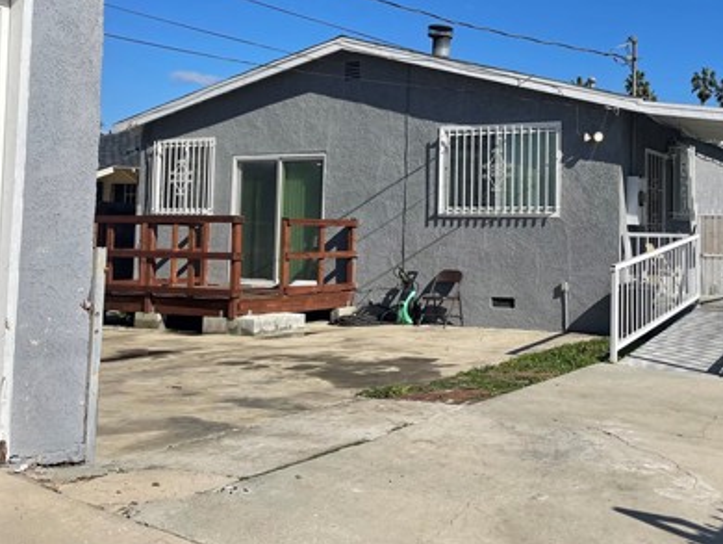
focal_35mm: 41
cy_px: 163
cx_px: 519
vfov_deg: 34.7
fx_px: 857
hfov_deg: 44.6
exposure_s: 1/5618
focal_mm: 5.1
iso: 32
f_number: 1.6
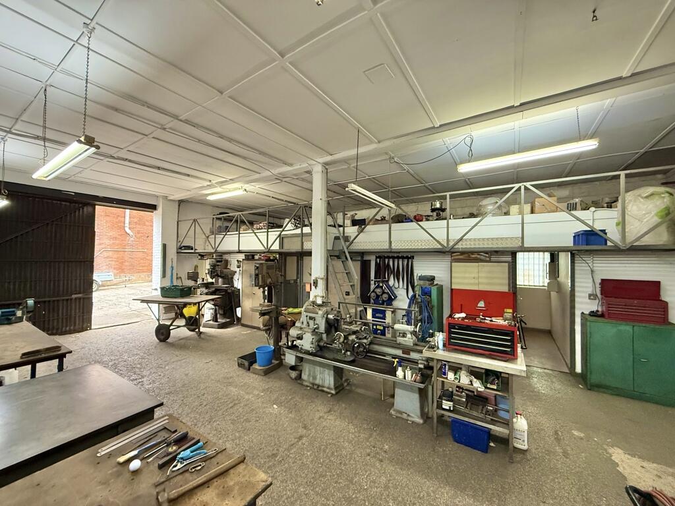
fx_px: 273
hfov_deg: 102.1
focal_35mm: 14
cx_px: 338
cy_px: 253
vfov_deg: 85.7
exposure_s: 1/100
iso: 500
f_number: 2.2
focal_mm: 2.22
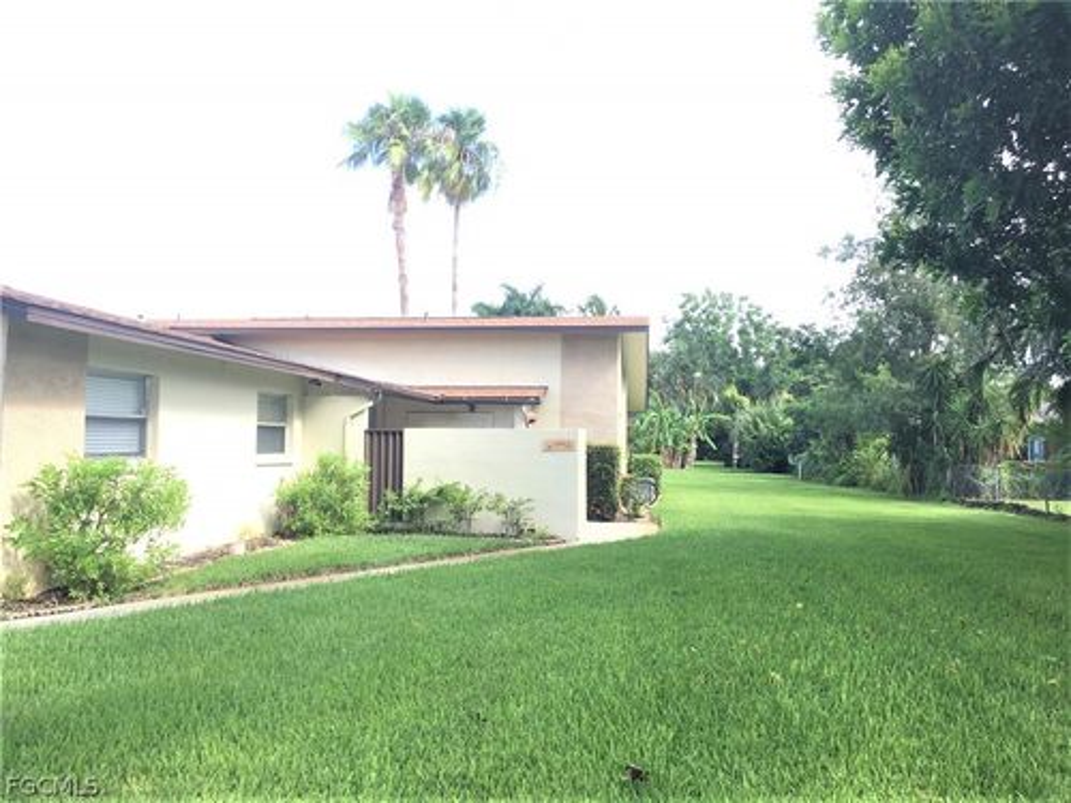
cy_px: 402
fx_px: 897
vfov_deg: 48.2
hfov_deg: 61.7
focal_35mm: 29
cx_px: 536
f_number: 2.2
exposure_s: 1/222
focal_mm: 4.15
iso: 25
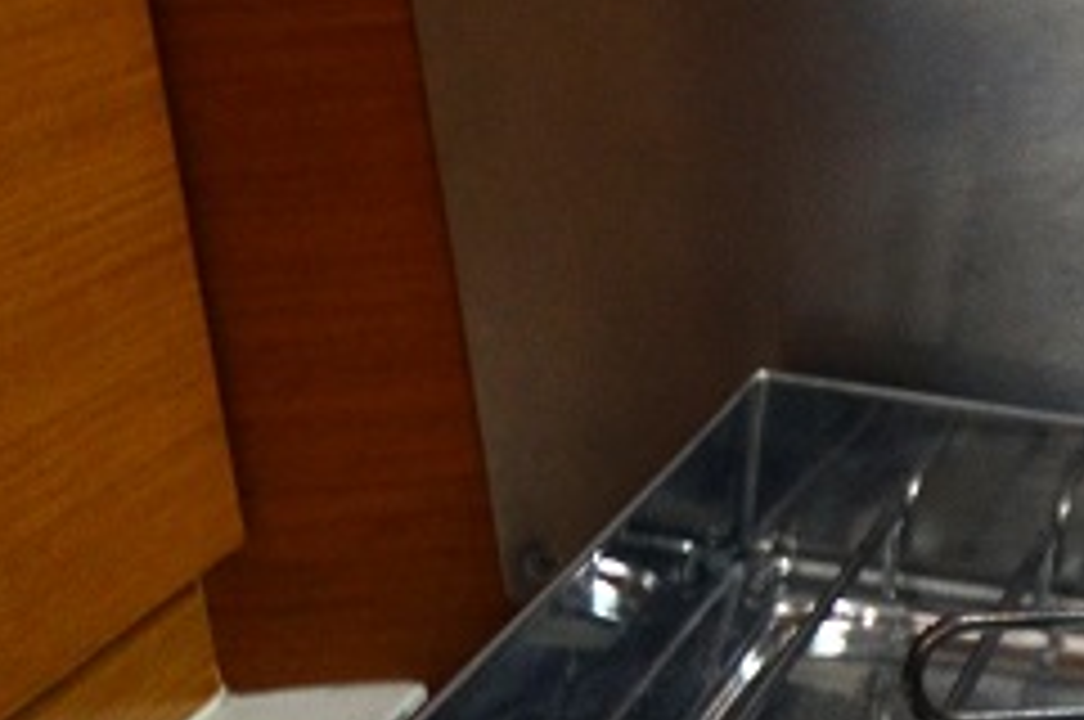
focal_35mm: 149
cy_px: 785
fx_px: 4480
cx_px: 1554
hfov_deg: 13.1
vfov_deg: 9.1
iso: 800
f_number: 4
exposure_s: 1/200
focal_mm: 24
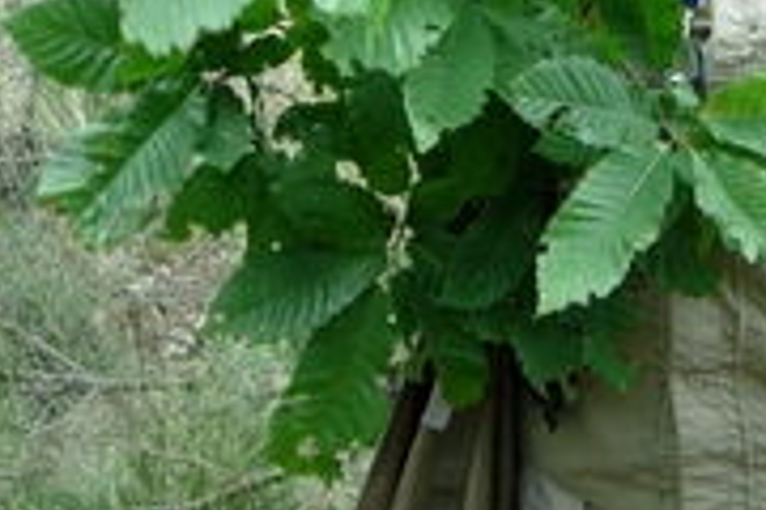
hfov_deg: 15.5
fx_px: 2808
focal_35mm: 132
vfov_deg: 10.2
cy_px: -174
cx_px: 574
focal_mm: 7.8
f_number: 2.8
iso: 64
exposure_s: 1/62.1
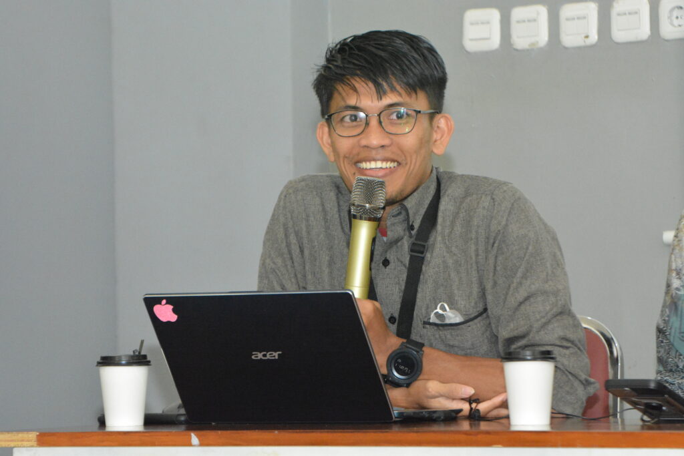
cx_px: 342
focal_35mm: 210
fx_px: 3990
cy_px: 228
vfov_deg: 6.5
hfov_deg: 9.8
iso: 6400
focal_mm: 140
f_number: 8
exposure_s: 1/125
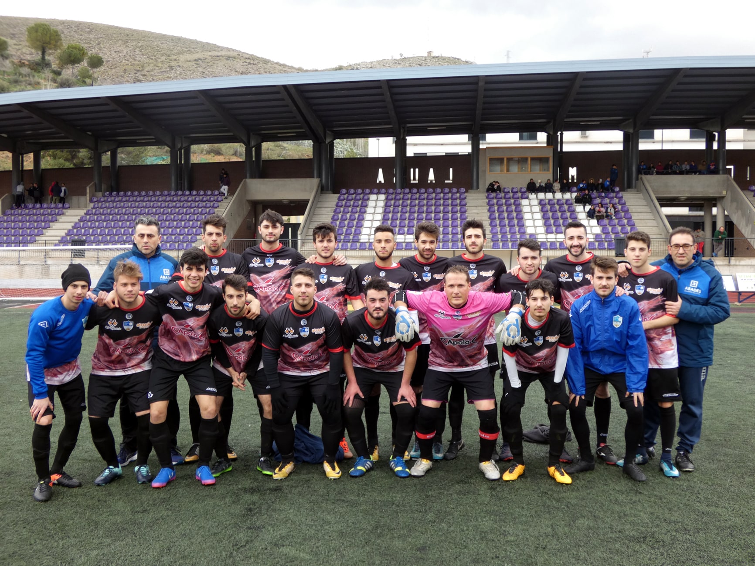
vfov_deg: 39.7
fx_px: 785
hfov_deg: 51.4
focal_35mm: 36
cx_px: 378
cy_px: 283
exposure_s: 1/100
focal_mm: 6.5
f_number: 3.5
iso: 80
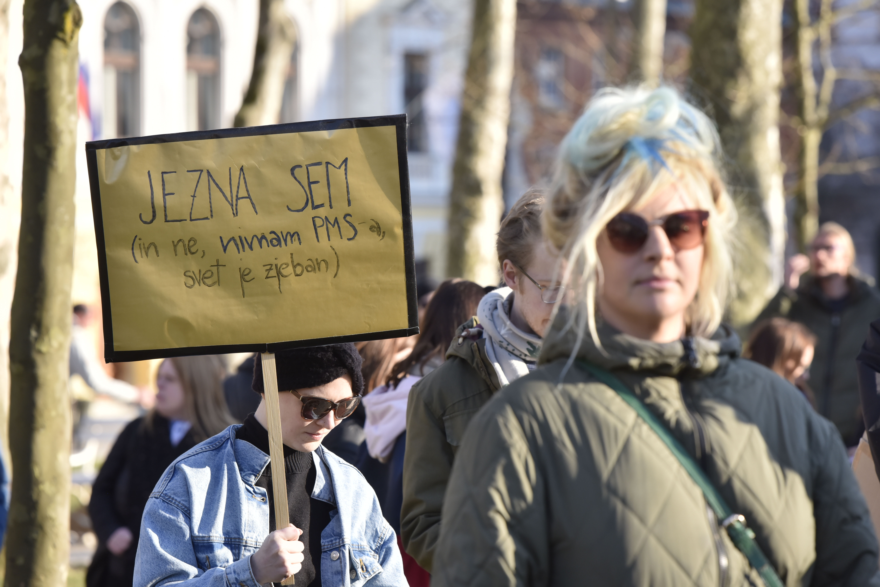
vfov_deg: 7.2
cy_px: 294
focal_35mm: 190
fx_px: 4646
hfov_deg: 10.8
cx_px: 440
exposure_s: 1/640
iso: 500
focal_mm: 190
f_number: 6.3
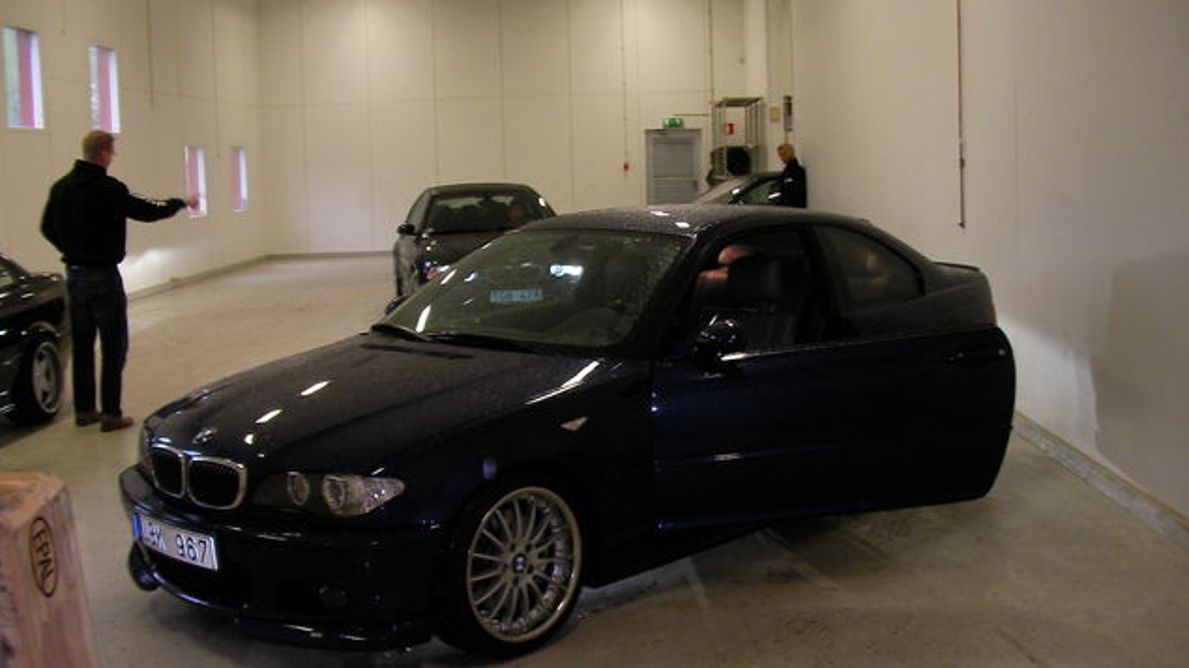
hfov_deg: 45.5
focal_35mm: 45
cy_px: 341
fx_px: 1419
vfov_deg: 26.5
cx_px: 594
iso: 136
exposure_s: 1/30
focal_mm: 6.3
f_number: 3.5
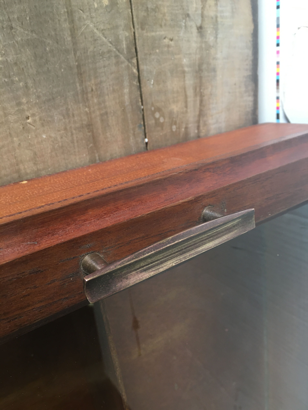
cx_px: 154
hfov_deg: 48.2
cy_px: 205
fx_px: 344
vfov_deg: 61.7
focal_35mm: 29
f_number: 2.2
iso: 125
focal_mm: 4.15
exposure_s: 1/33
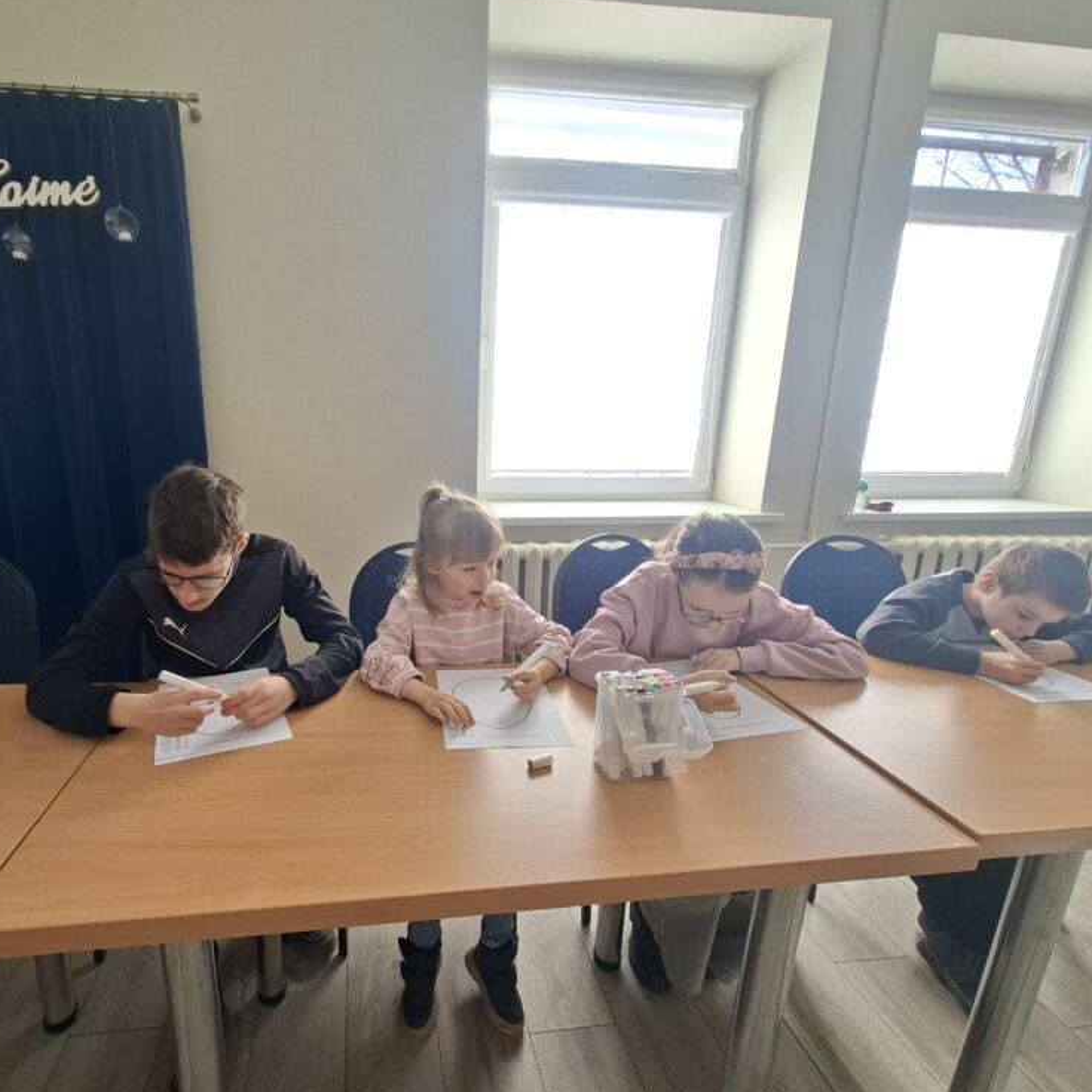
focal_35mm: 16
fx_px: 571
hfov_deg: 86.2
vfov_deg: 87.4
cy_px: 551
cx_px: 428
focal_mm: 1.74
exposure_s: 1/50
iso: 40
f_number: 2.2
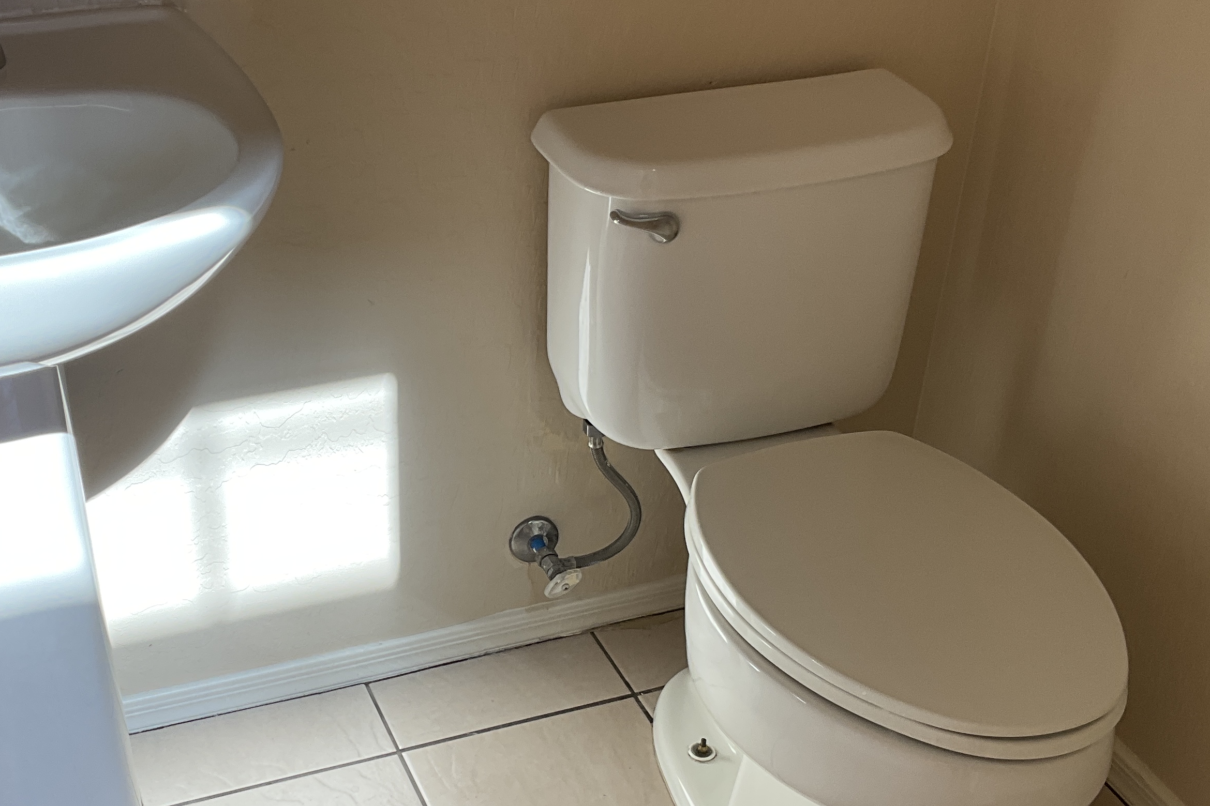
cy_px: 491
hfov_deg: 37.9
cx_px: 437
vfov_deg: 25.9
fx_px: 1748
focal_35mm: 52
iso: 25
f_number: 1.8
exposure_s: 1/163
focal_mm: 3
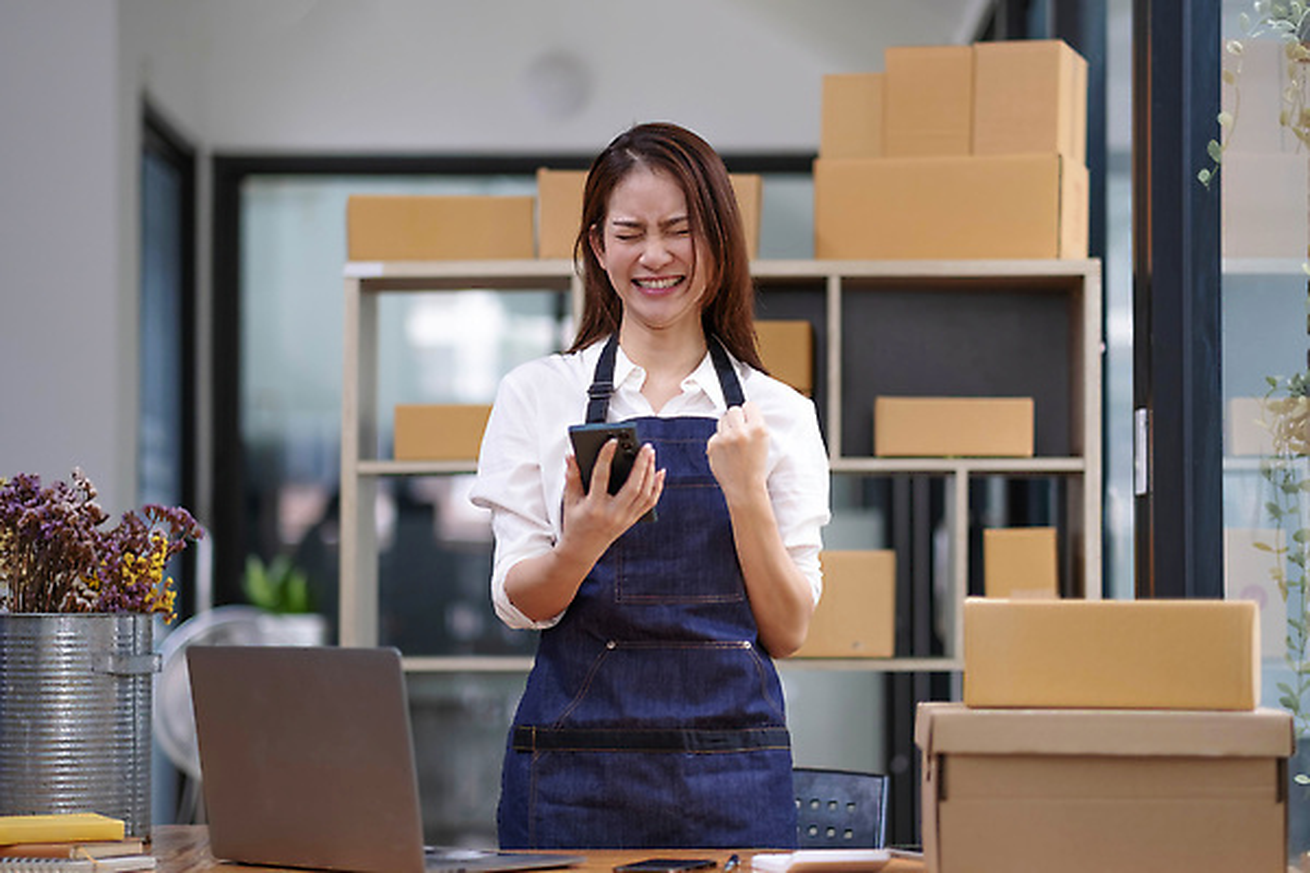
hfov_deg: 24.2
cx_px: 655
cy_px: 436
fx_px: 3056
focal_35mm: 84
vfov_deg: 16.3
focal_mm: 56
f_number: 1.2
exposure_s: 1/220
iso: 320
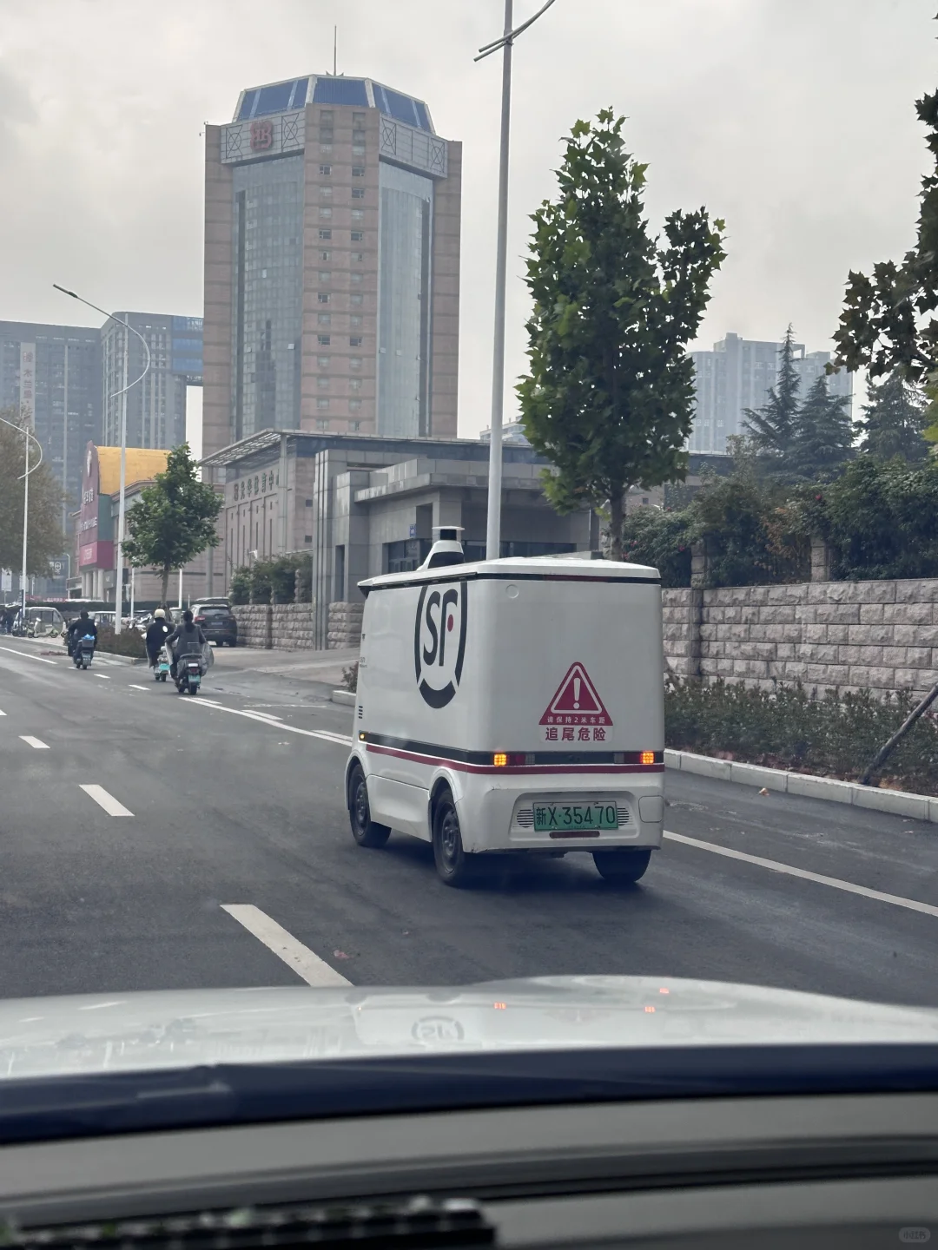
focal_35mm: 48
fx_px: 1734
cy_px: 625
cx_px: 469
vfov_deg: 39.7
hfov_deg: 30.3
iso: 64
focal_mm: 6.86
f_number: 1.78
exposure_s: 1/911
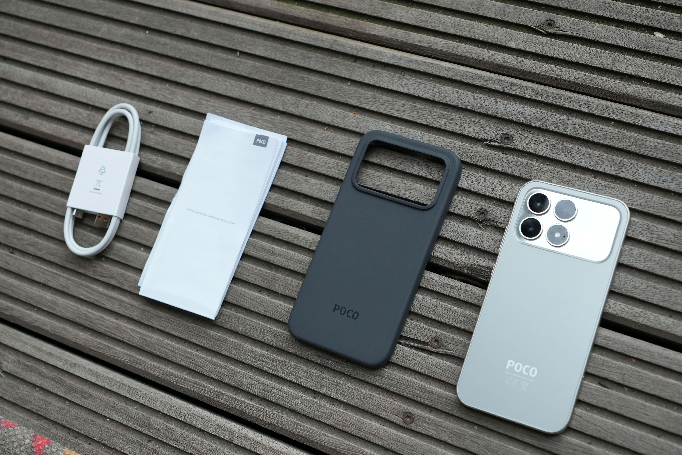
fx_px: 995
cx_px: 341
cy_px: 228
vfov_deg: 25.8
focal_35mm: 52
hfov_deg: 37.9
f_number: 4
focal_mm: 35
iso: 1000
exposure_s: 1/160
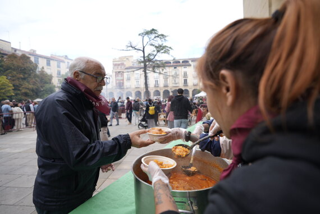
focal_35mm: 16
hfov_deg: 96.7
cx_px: 160
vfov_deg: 73.8
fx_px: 142
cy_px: 107
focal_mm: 16
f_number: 2.8
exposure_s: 1/800
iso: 200
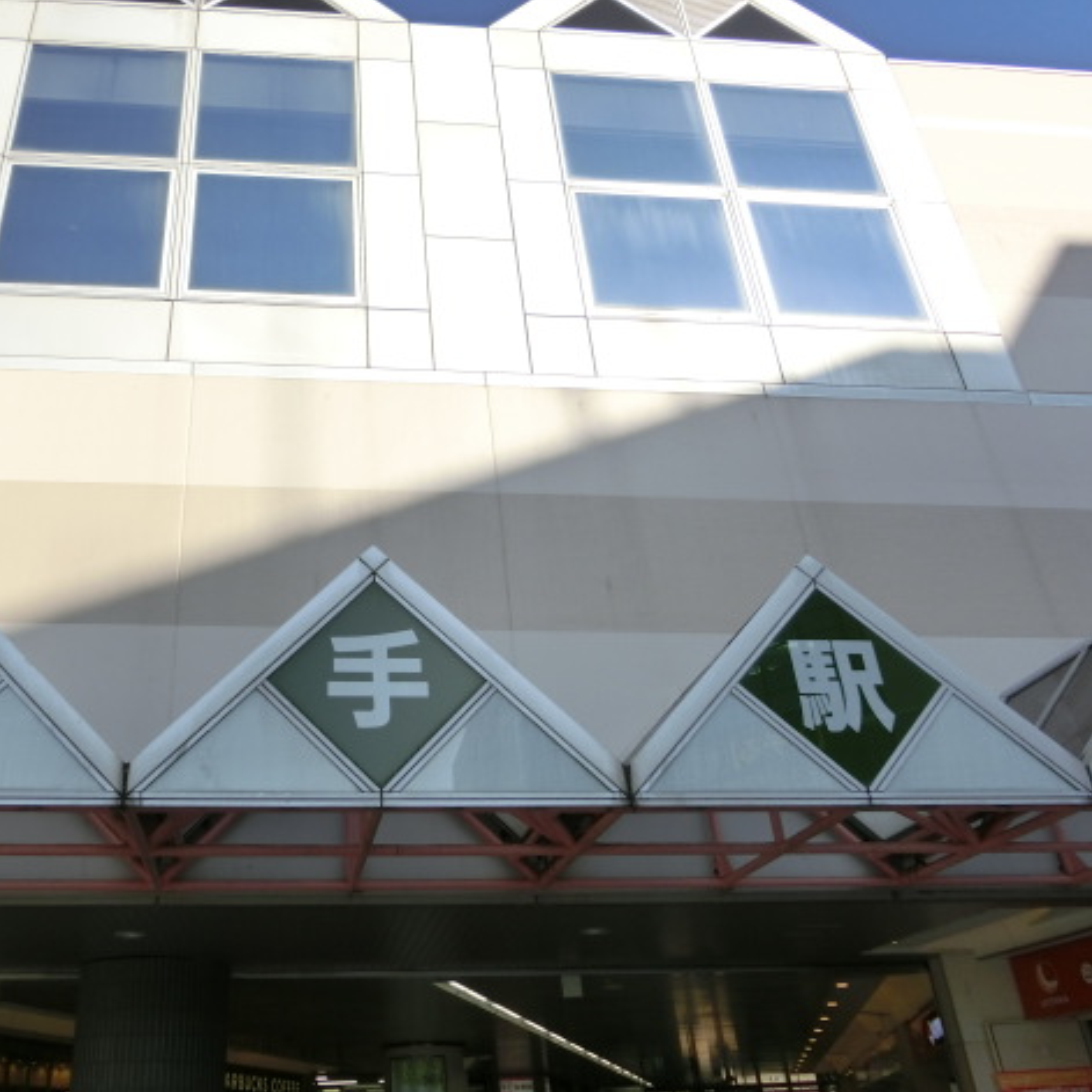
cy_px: 538
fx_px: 1071
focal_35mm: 30
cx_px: 352
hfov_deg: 52.9
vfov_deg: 54.0
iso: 80
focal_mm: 4.5
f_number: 3.5
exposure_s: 1/1000
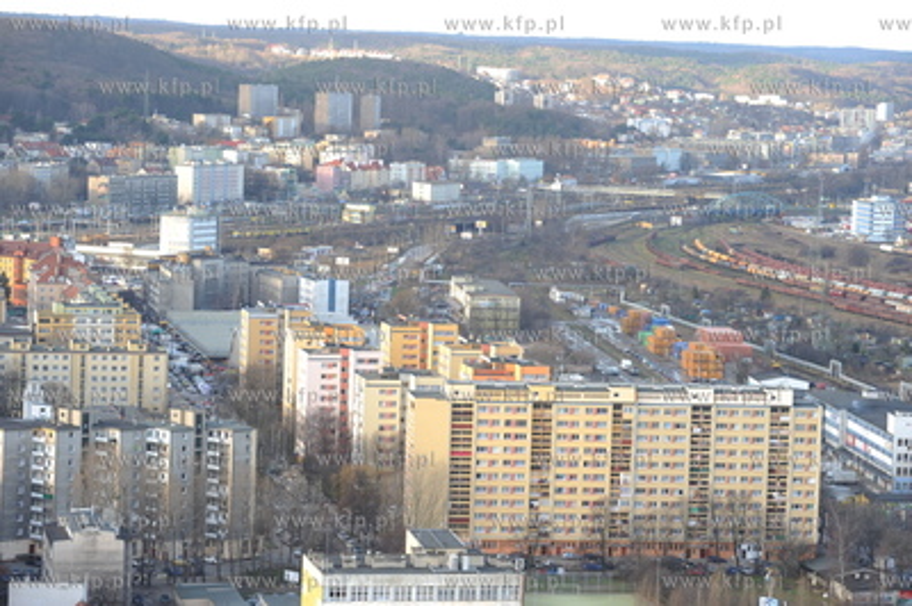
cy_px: 303
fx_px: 2835
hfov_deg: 18.3
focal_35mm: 112
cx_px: 456
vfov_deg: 12.2
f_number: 5.6
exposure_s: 1/80
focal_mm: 112
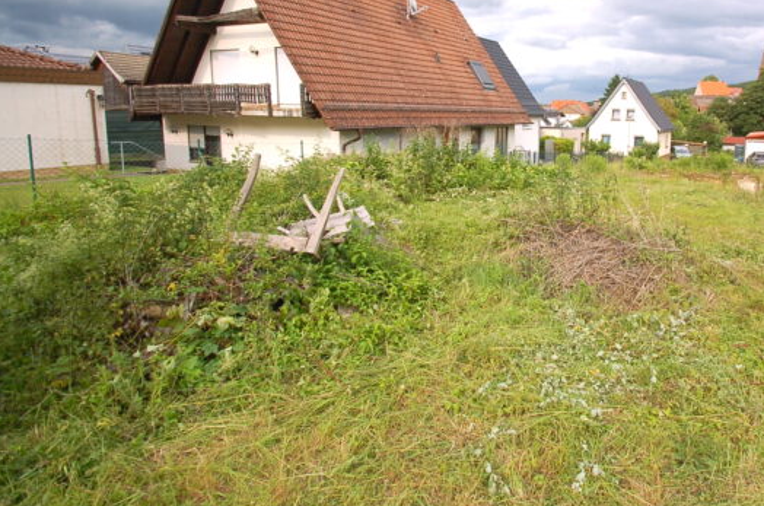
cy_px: 155
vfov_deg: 55.4
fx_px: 466
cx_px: 534
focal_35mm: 22
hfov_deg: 75.2
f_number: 8
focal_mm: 10
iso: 200
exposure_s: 1/250
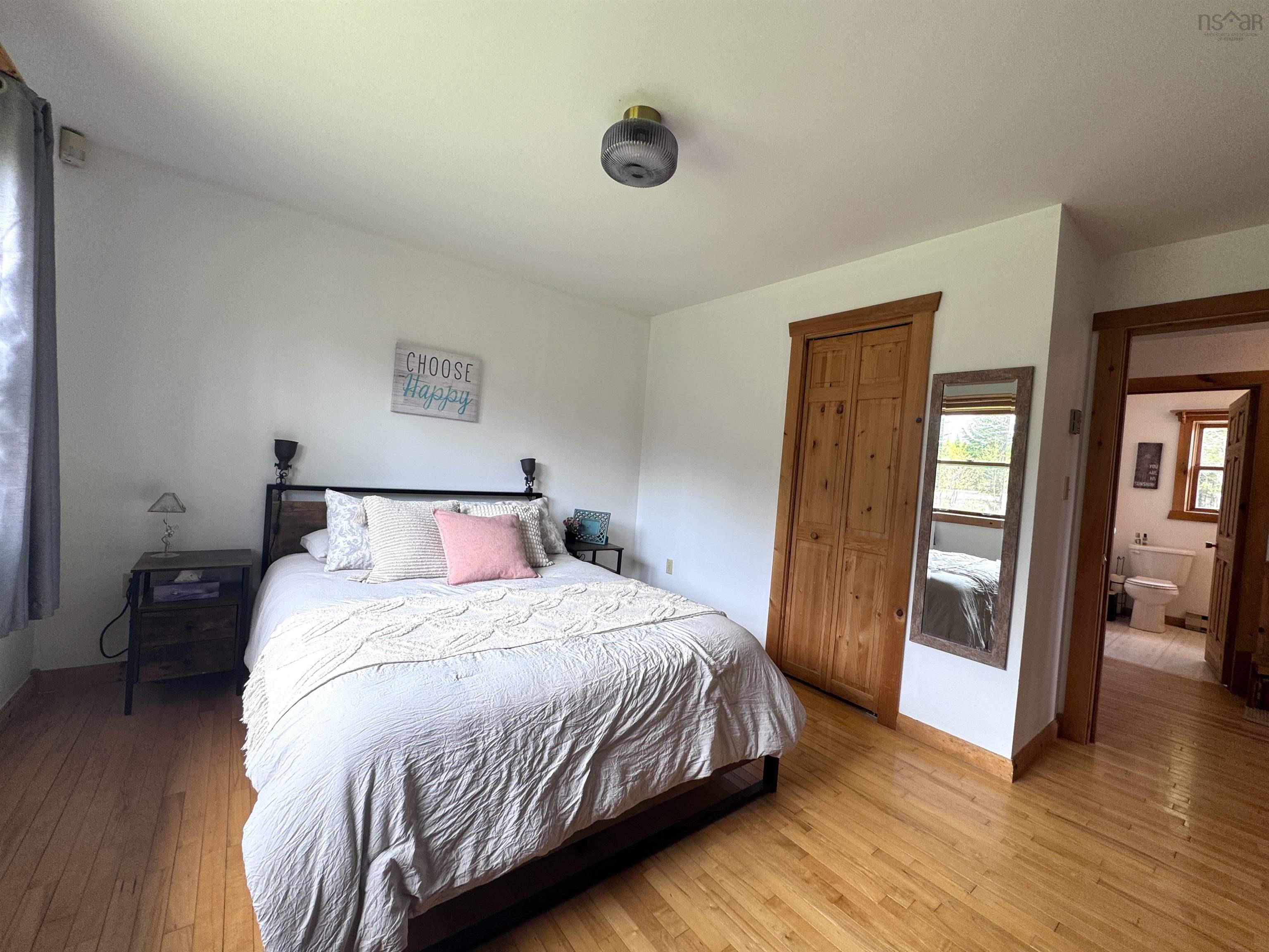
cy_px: 476
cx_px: 634
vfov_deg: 85.7
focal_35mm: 14
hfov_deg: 102.1
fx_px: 513
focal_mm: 2.22
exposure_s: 1/99
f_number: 2.2
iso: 64
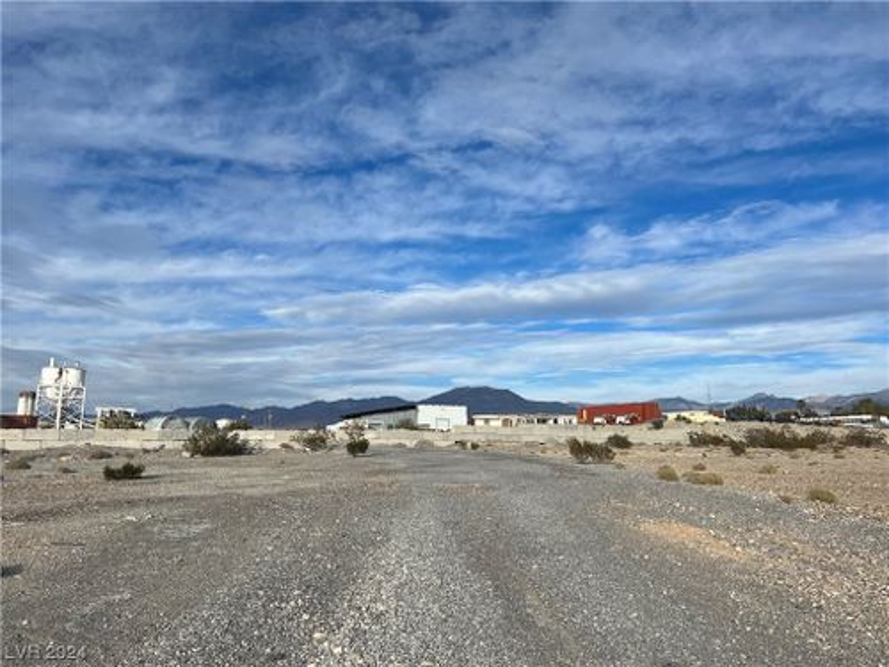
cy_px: 334
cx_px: 444
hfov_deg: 67.3
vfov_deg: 53.1
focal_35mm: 26
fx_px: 668
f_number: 1.5
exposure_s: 1/5587
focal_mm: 5.7
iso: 50
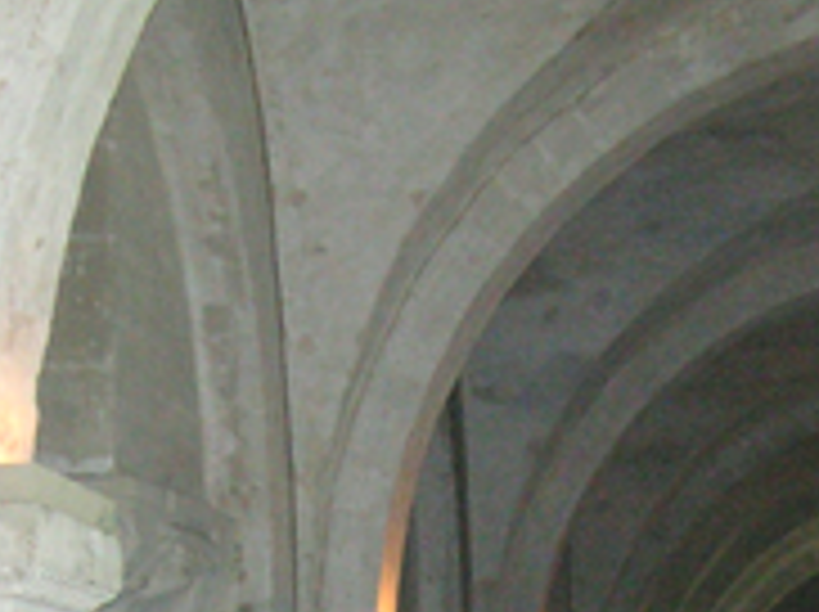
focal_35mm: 119
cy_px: 781
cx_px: 518
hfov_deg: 16.5
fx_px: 2812
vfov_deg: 12.1
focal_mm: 6
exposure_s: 1/60.1
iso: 200
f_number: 2.9
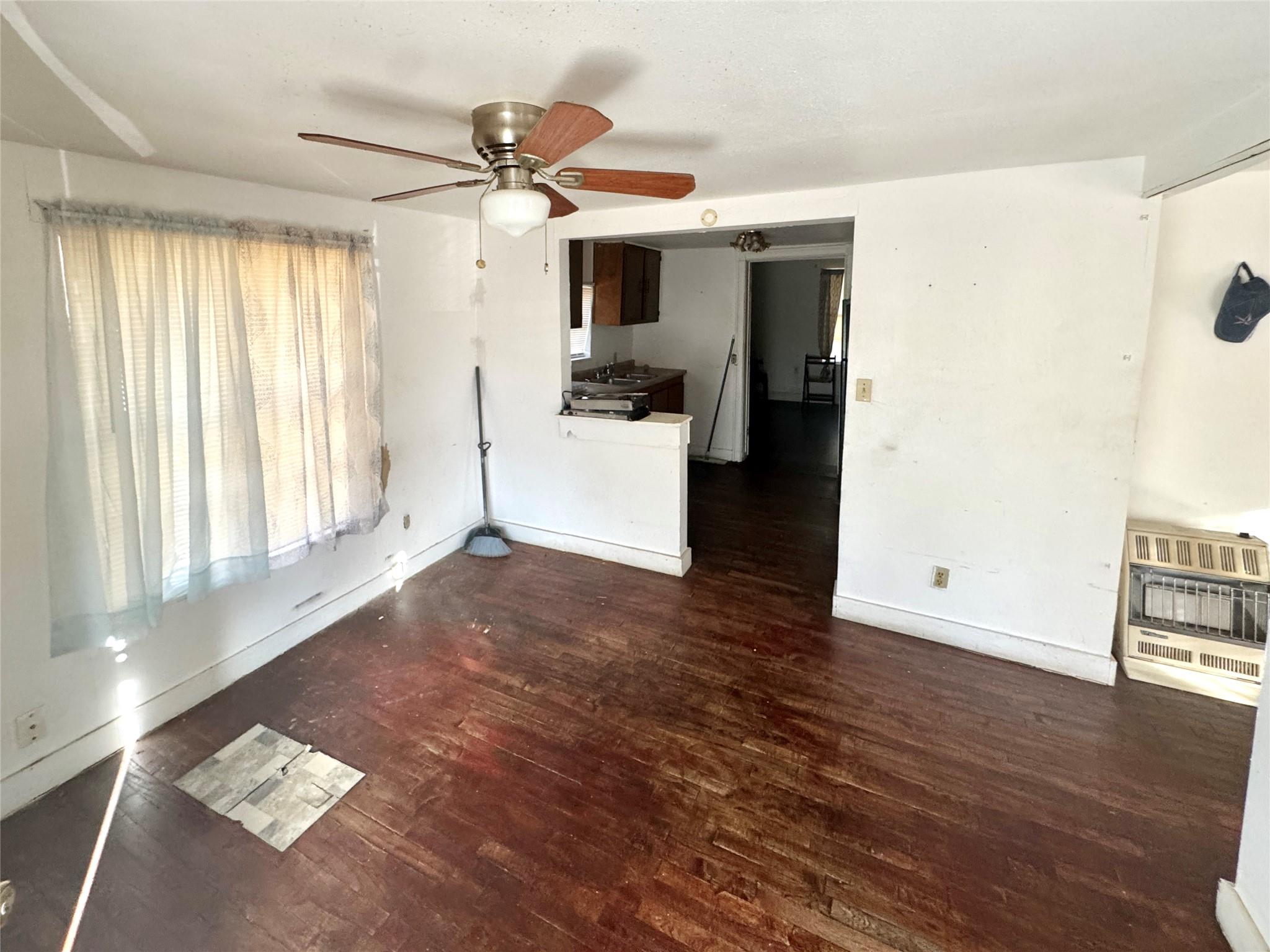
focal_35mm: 14
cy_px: 476
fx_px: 514
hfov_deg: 102.1
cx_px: 635
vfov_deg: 85.7
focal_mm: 2.22
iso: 250
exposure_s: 1/99
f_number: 2.2
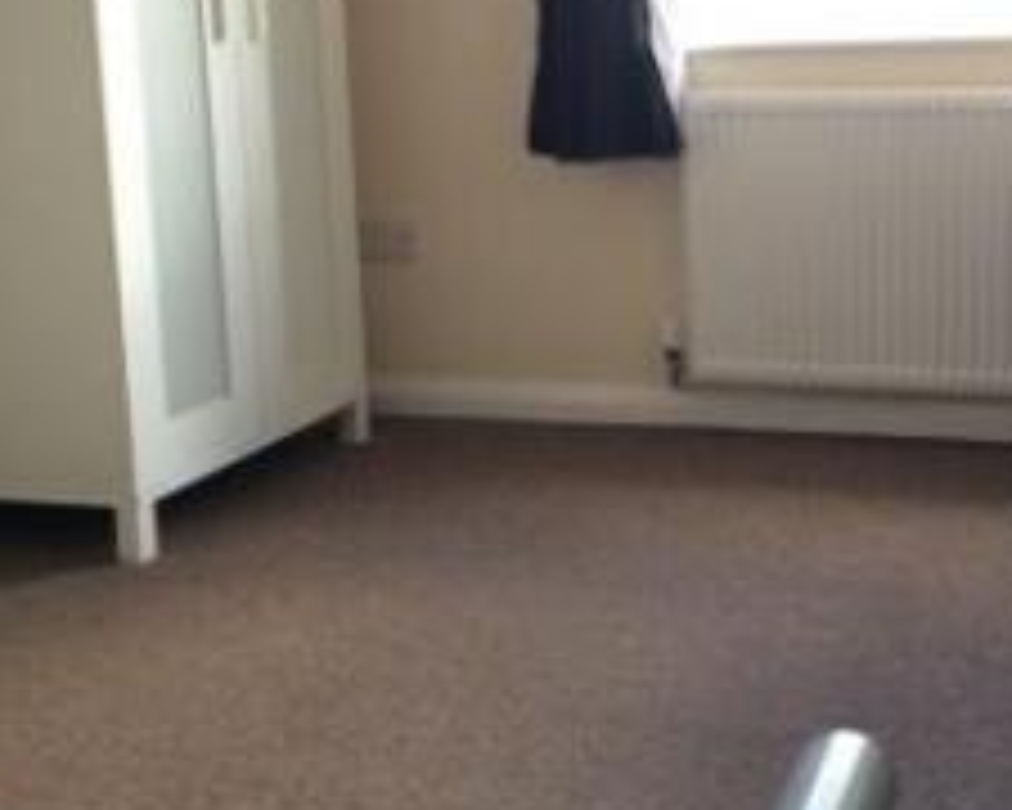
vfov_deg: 27.4
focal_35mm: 55
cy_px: 250
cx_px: 695
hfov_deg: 33.8
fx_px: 1647
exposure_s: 1/33
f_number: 2.2
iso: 64
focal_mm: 4.12
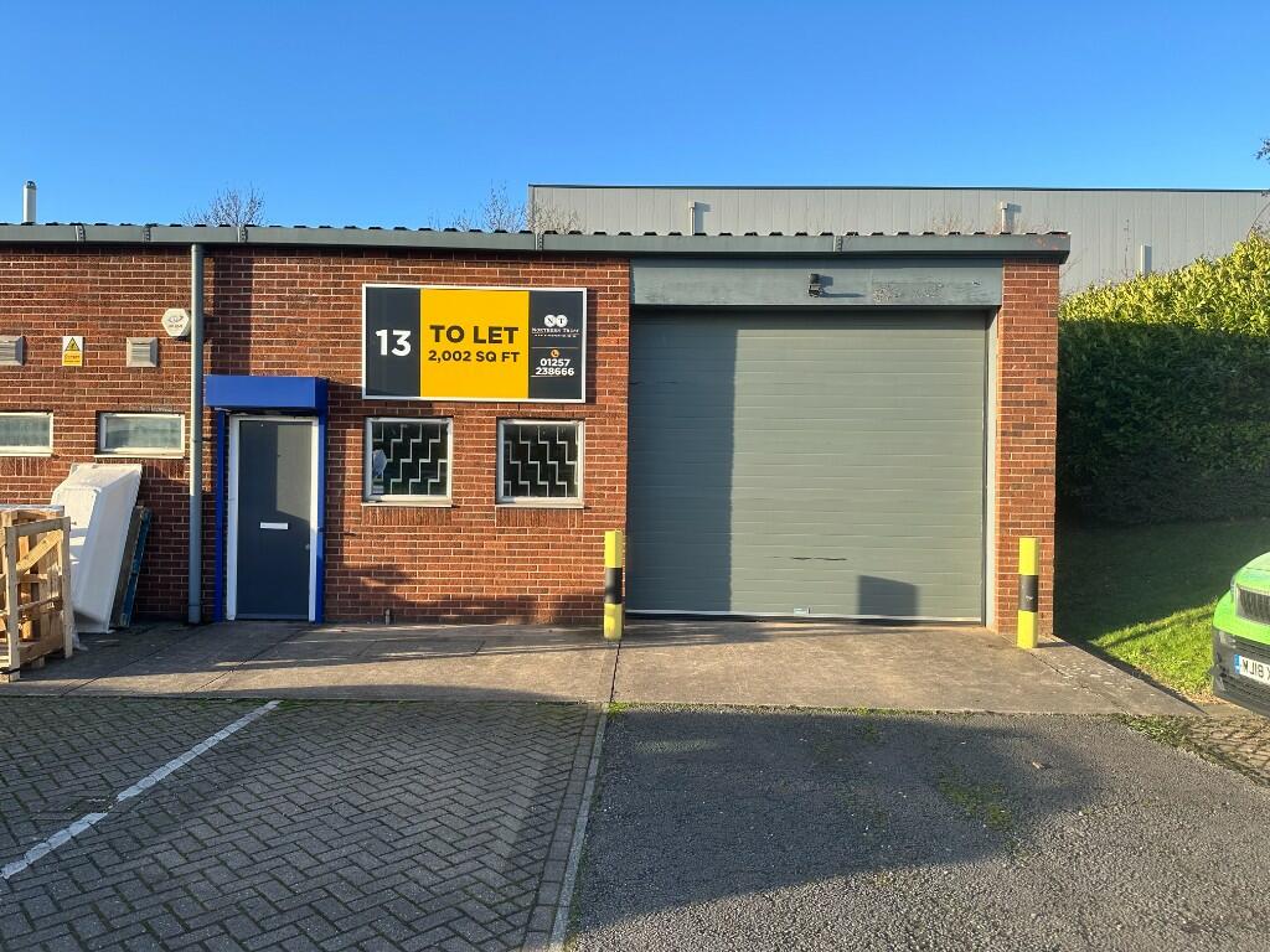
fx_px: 881
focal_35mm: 24
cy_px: 476
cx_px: 635
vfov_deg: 56.8
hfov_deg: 71.6
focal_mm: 6.86
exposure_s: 1/1083
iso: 80
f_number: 1.78
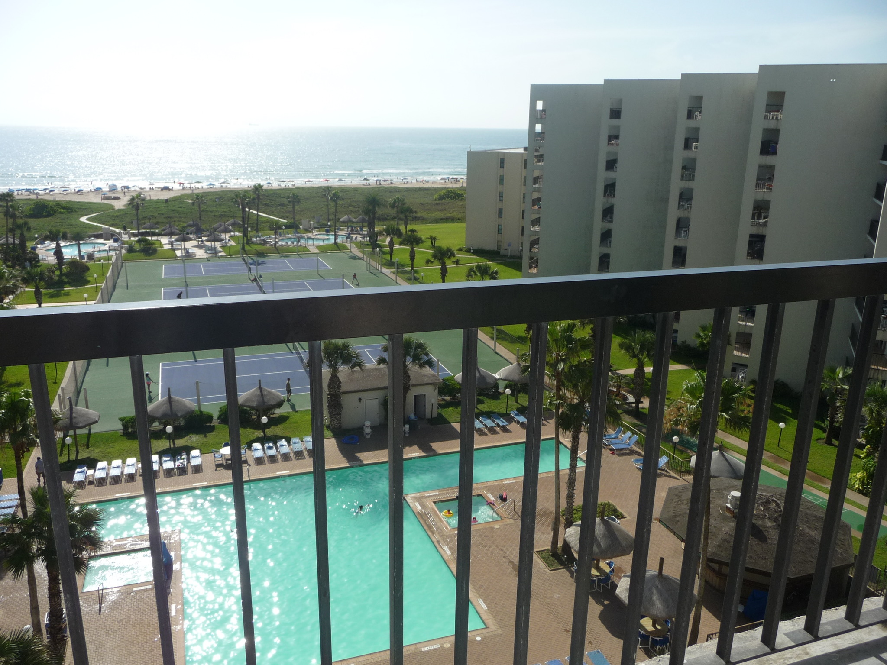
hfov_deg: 63.4
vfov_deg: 49.7
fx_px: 717
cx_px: 444
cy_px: 332
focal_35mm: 28
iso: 100
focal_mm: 4.7
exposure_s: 1/320
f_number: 8
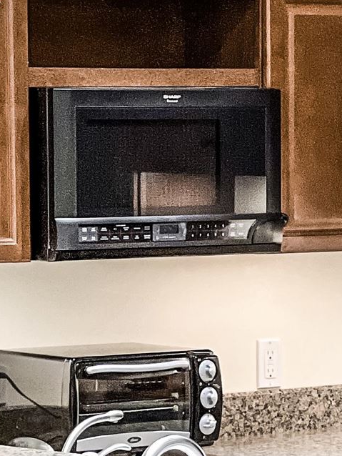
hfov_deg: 5.3
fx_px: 3660
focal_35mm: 278
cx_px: 518
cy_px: 457
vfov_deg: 7.1
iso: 320
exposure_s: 1/24
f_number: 2.8
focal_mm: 9
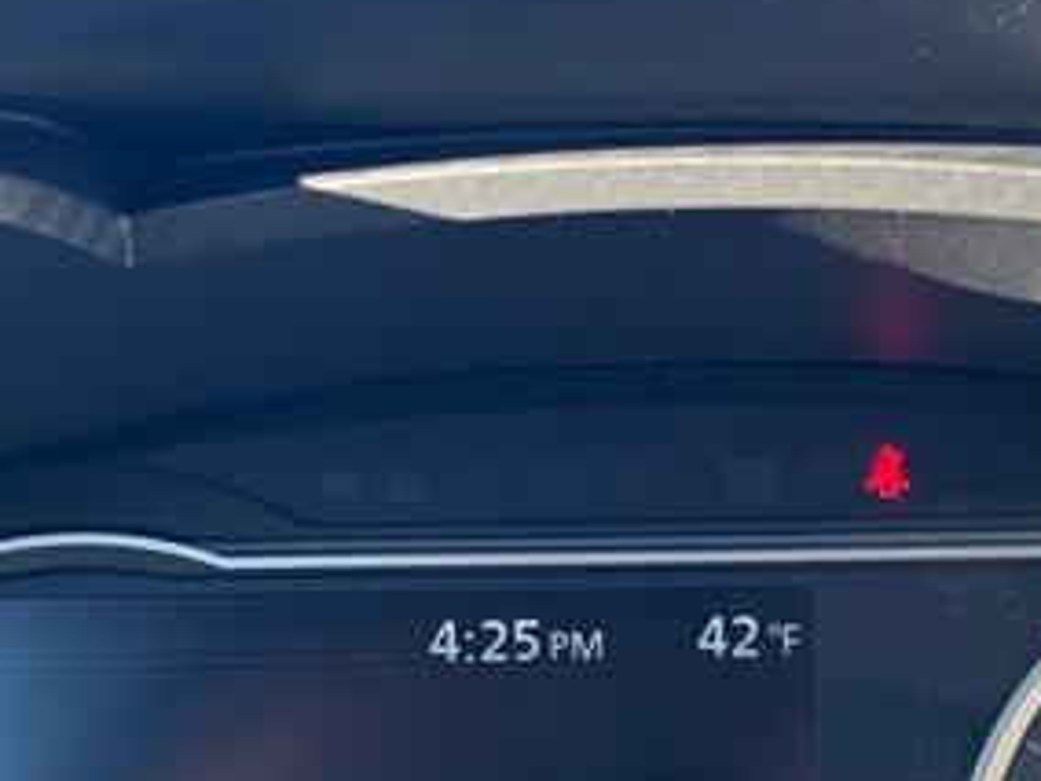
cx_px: 733
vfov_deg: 13.5
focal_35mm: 108
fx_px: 3248
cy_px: 825
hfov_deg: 18.1
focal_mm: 6.76
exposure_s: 1/108
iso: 100
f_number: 1.78
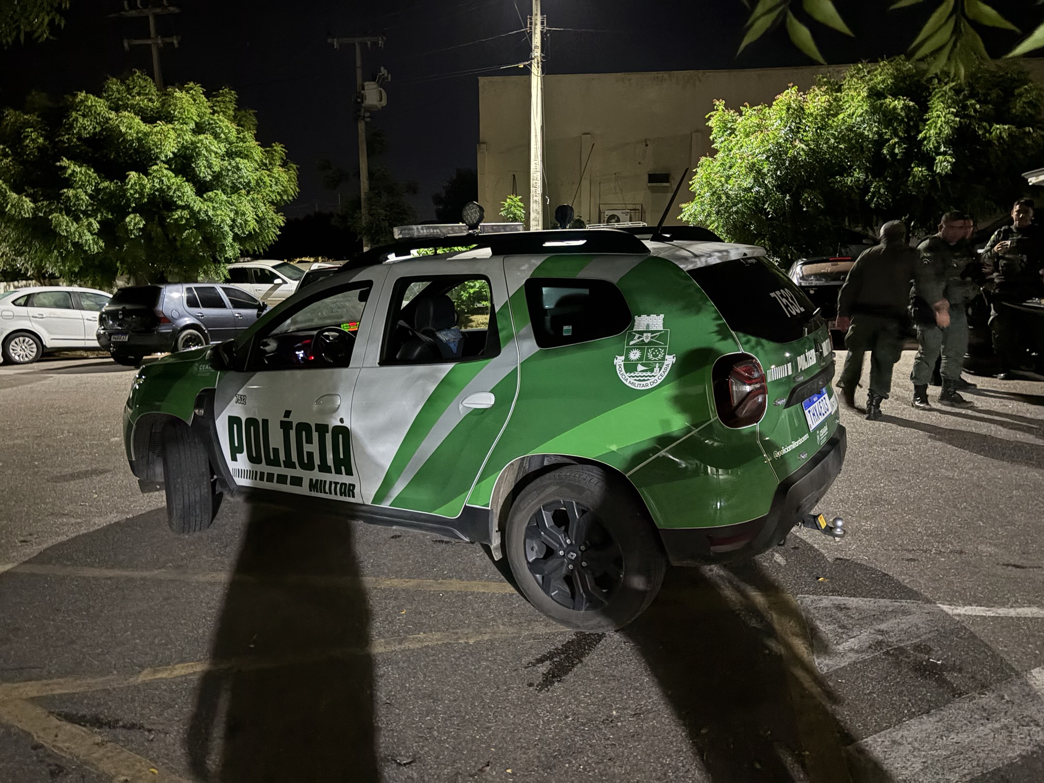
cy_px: 392
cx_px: 522
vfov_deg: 53.1
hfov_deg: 67.3
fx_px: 784
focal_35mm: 26
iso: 2000
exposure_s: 1/15
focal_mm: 5.96
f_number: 1.6
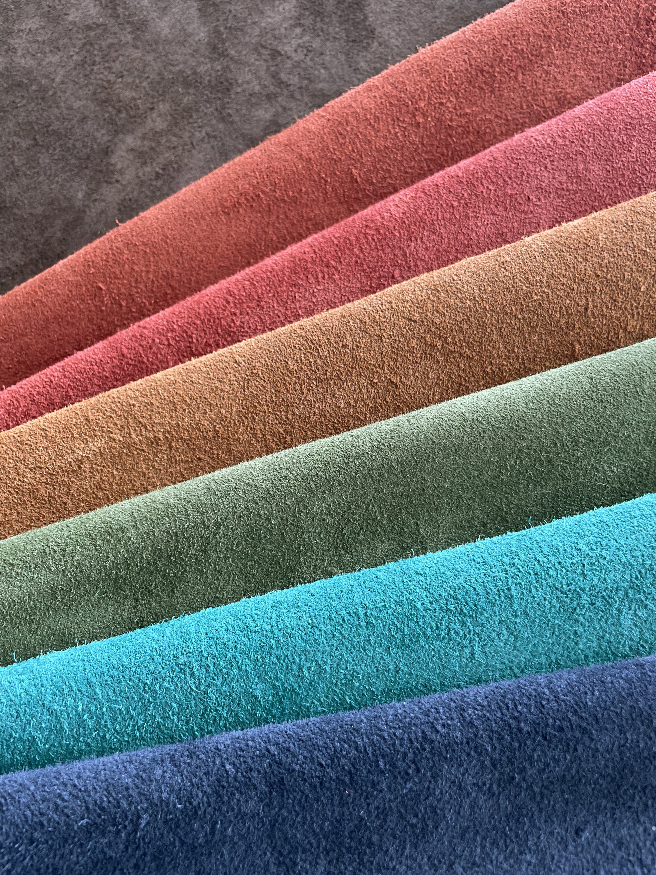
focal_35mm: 26
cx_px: 328
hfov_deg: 53.1
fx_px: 657
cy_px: 438
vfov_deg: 67.3
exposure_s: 1/62
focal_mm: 4.2
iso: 125
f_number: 1.6
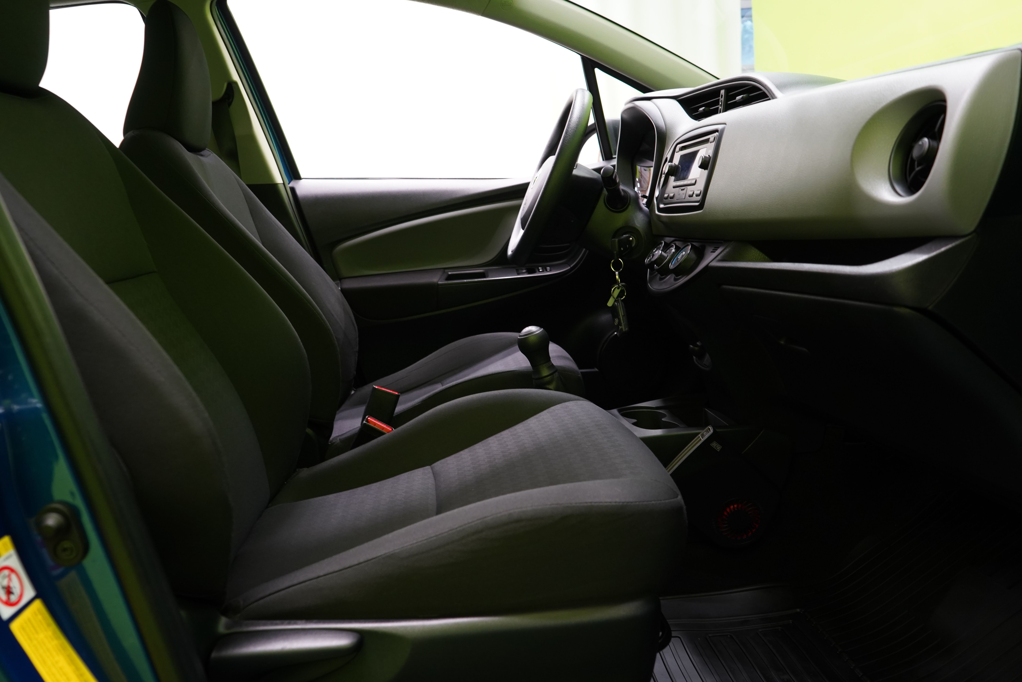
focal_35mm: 28
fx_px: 795
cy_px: 341
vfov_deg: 46.4
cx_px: 511
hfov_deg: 65.5
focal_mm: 28
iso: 1600
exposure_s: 1/20
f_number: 5.6
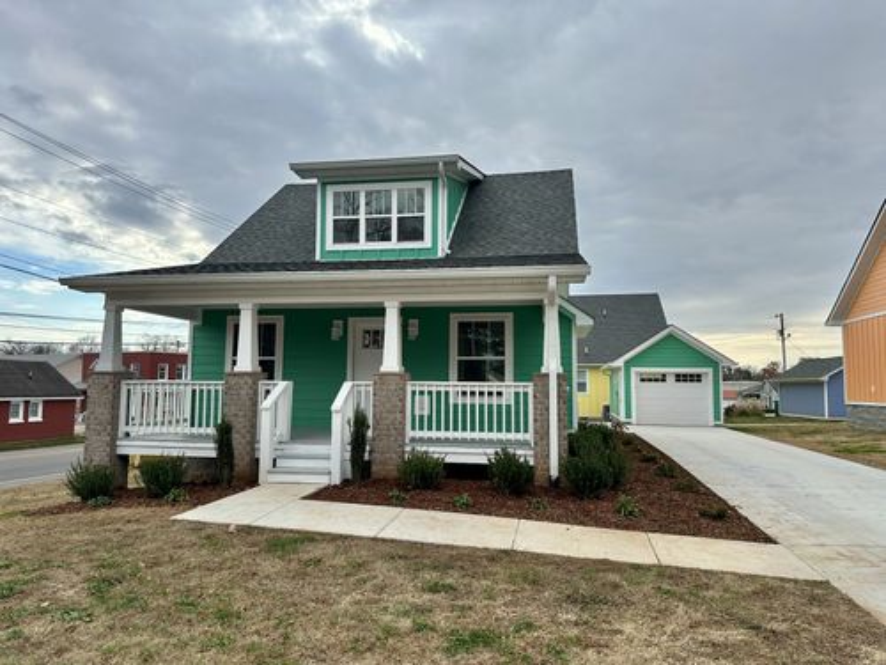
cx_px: 443
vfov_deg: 56.8
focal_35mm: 24
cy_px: 332
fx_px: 614
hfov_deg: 71.6
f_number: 1.78
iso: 80
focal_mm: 6.86
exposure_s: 1/3472
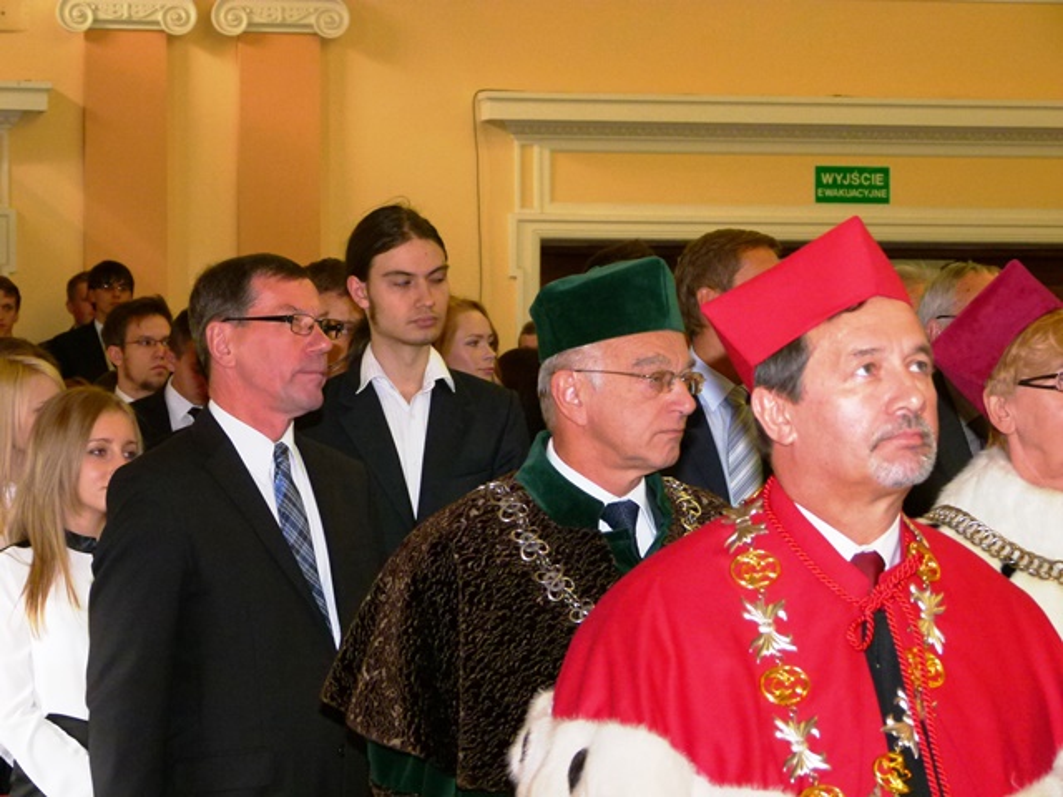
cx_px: 532
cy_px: 398
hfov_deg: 16.6
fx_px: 3654
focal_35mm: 119
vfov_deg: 12.5
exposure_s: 1/60
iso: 250
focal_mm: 21.5
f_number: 3.5
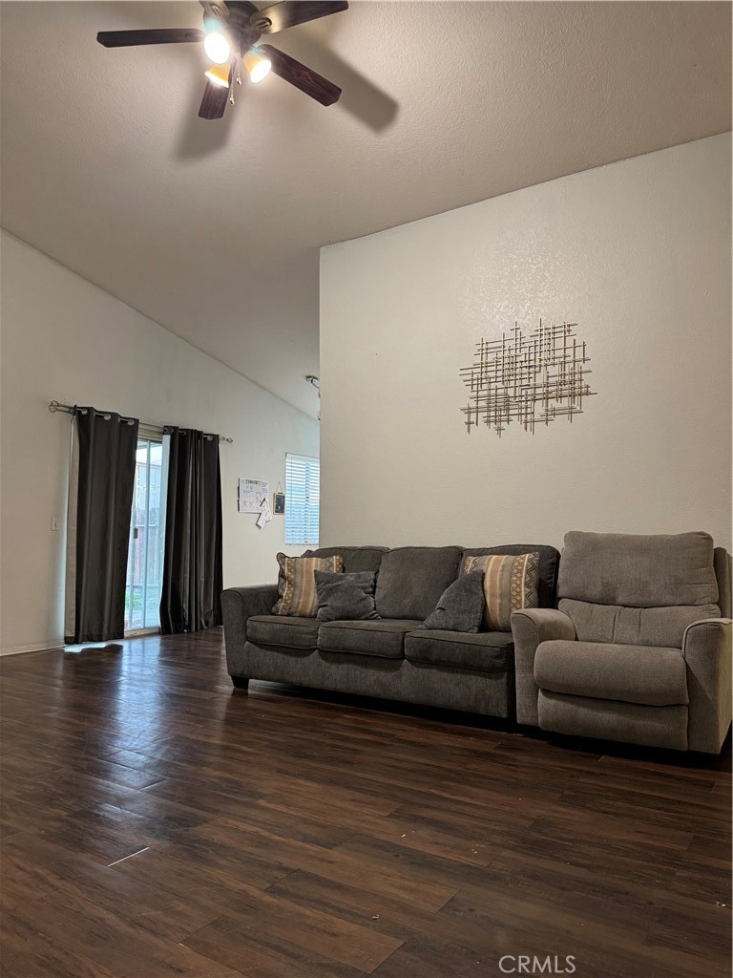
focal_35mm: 24
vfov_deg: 71.6
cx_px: 366
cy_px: 489
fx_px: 678
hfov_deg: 56.8
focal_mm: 6.76
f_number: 1.78
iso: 320
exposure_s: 1/60
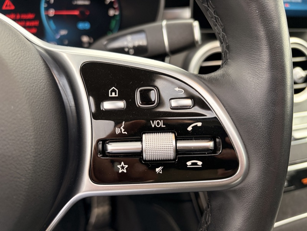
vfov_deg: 53.1
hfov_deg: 67.3
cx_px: 154
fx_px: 231
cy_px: 116
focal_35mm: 26
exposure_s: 1/122
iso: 100
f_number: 1.6
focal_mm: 5.96
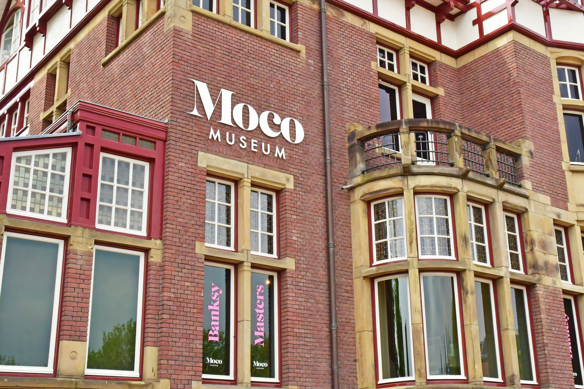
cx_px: 340
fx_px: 795
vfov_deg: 27.5
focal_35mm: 49
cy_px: 185
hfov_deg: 40.2
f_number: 20
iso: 800
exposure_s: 1/400
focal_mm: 26
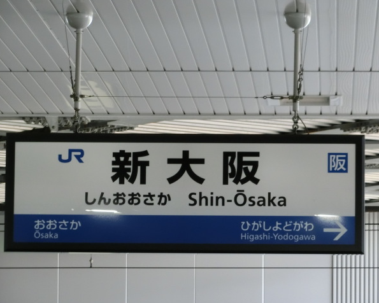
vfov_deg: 6.7
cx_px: 186
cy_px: 152
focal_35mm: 231
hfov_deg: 8.4
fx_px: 2591
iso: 800
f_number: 5.9
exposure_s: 1/15
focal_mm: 39.3
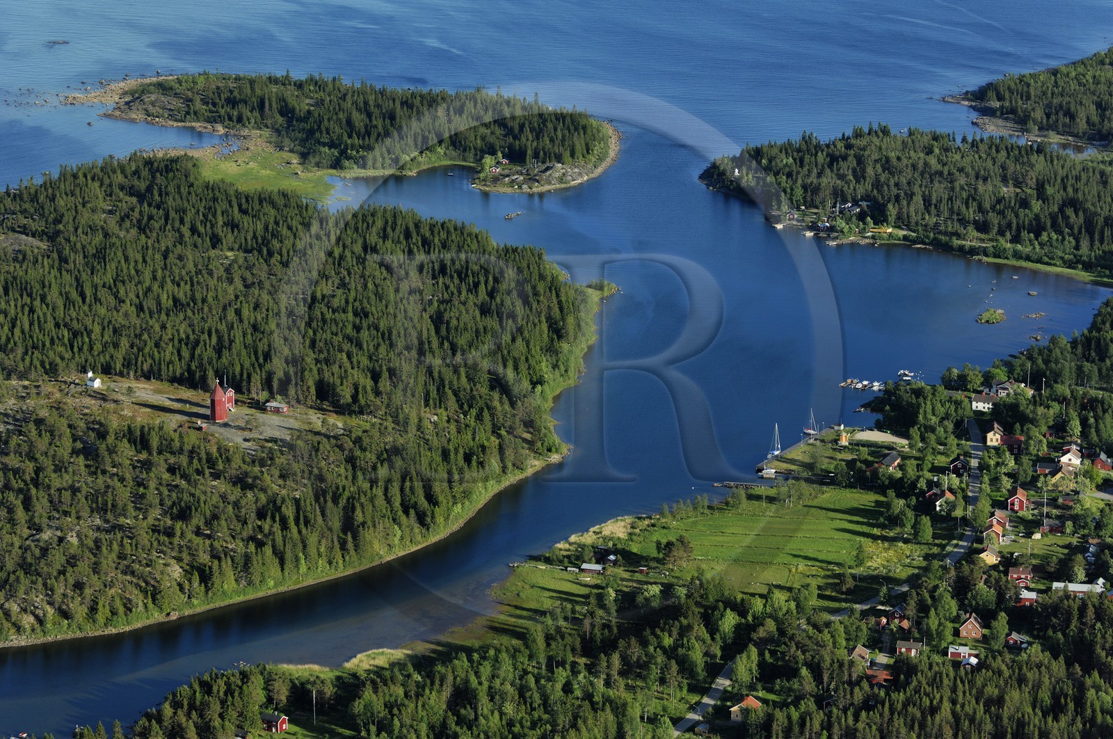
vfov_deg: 13.0
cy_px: 370
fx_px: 3242
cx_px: 556
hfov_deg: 19.5
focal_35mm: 105
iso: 100
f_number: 3.2
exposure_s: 1/1000
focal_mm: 70
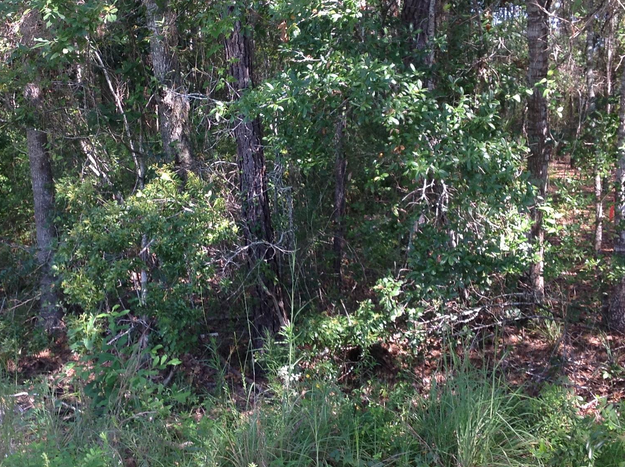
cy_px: 198
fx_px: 1082
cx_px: 254
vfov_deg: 24.3
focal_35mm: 60
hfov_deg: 32.1
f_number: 2.4
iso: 50
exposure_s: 1/153
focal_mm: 4.28
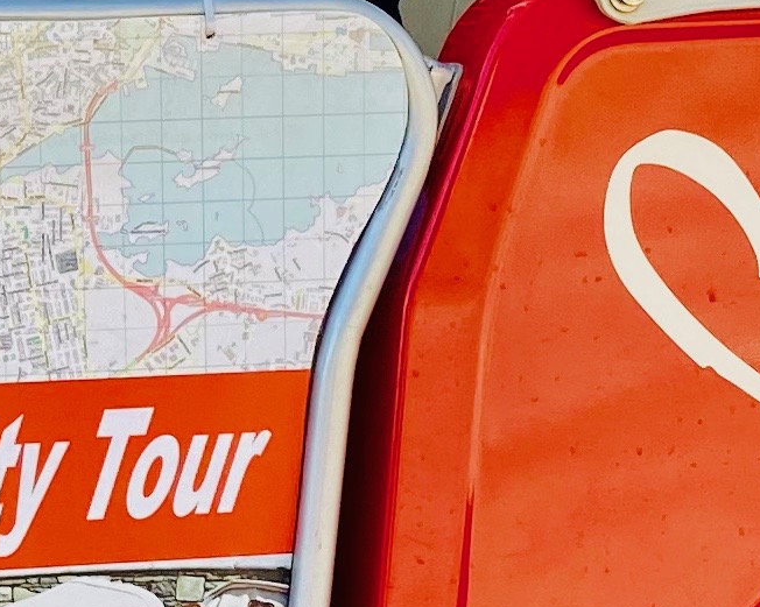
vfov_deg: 9.8
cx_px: -458
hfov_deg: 11.6
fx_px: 3530
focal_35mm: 157
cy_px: 147
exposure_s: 1/471
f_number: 1.8
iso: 32
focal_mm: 4.25
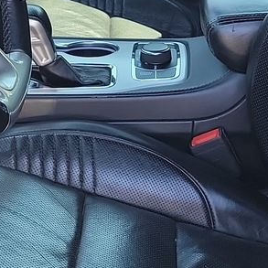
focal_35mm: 116
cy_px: 28
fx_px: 1016
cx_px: 68
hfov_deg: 15.0
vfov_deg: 14.9
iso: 78
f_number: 1.8
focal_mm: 6.7
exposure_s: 1/59
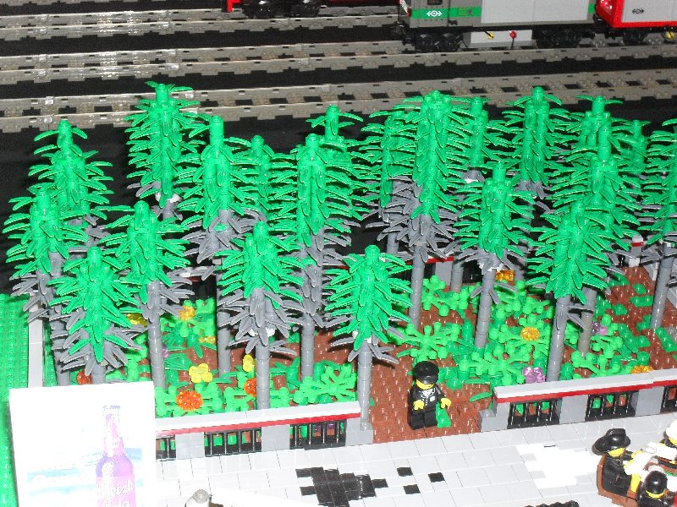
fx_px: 1291
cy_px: 254
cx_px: 338
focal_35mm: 66
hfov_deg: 29.4
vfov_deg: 22.3
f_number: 4.6
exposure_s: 1/60
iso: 200
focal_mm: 11.7
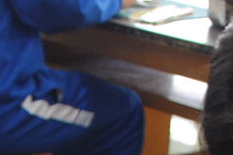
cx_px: -105
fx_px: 1373
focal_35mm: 212
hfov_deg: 9.5
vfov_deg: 6.1
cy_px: 400
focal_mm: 18
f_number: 3.5
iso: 200
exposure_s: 1/30
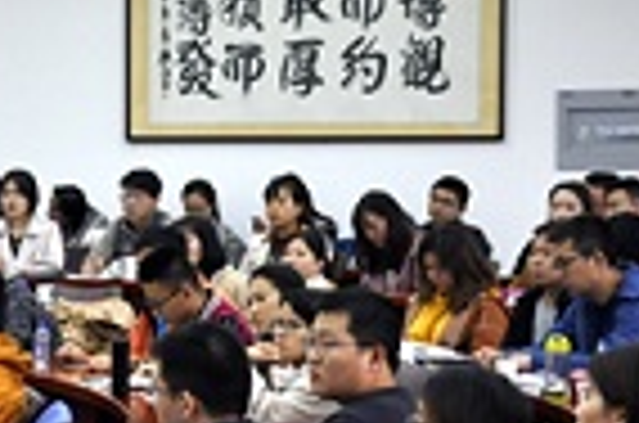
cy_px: 268
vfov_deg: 8.2
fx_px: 2950
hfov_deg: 12.0
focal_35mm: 167
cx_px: -207
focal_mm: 35
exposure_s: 1/30
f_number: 4.5
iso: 800
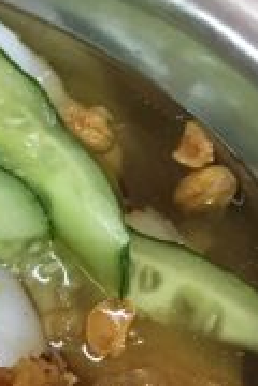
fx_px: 1258
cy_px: 397
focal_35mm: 117
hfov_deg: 10.6
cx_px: -291
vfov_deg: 17.1
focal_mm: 4.15
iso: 160
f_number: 2.2
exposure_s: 1/33
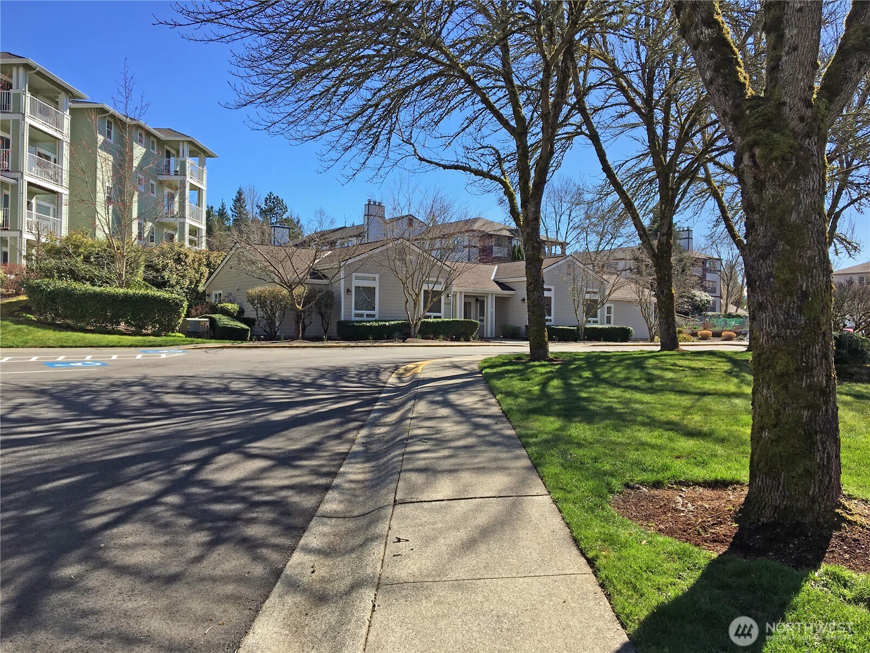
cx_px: 435
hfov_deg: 61.7
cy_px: 326
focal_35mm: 29
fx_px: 729
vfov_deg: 48.2
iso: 25
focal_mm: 4.15
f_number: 2.2
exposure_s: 1/1350
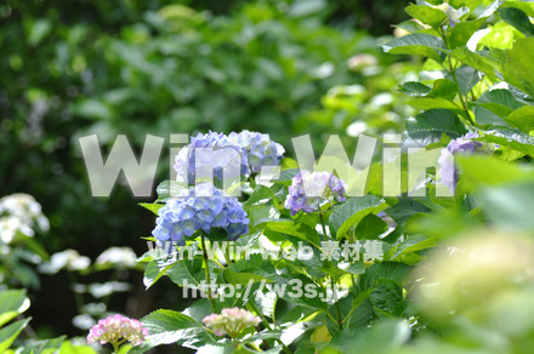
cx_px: 267
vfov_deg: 10.1
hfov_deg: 15.2
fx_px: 2000
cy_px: 177
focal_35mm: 135
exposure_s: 1/320
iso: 100
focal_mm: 90
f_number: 4.5
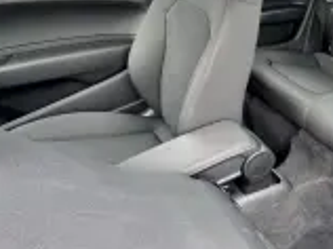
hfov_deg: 44.9
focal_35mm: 32
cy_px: 122
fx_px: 307
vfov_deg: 44.1
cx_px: 356
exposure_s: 1/77
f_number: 2.2
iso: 320
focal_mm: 2.22
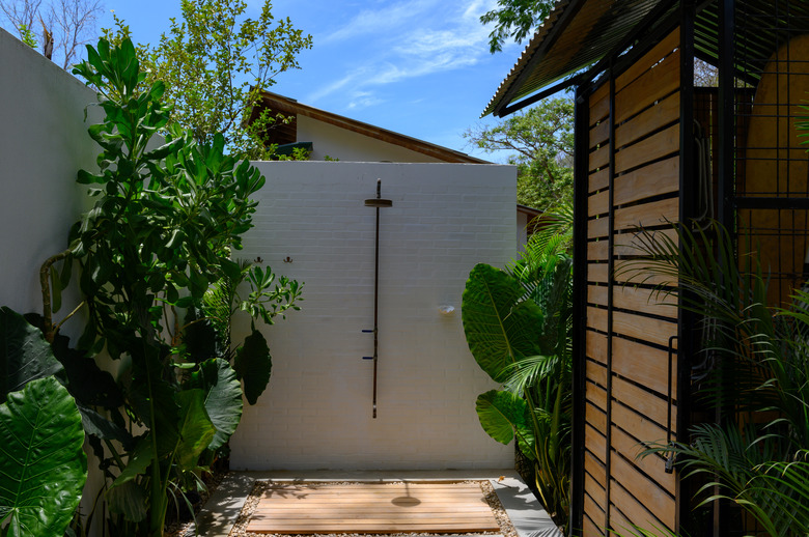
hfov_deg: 60.3
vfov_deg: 42.2
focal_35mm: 31
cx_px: 404
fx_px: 696
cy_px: 268
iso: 320
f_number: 6.3
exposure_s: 1/500
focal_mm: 31
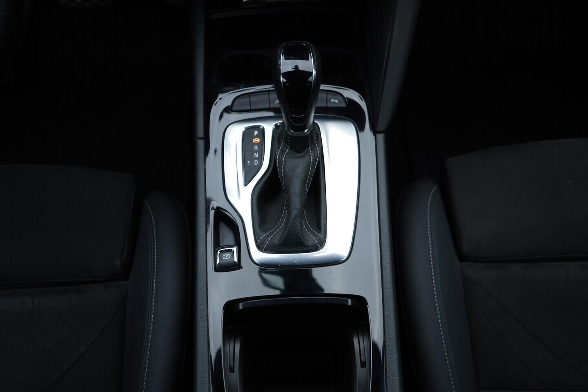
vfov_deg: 36.9
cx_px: 294
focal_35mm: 36
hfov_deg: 53.1
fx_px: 588
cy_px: 196
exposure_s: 1/40
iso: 125
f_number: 3.2
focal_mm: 24
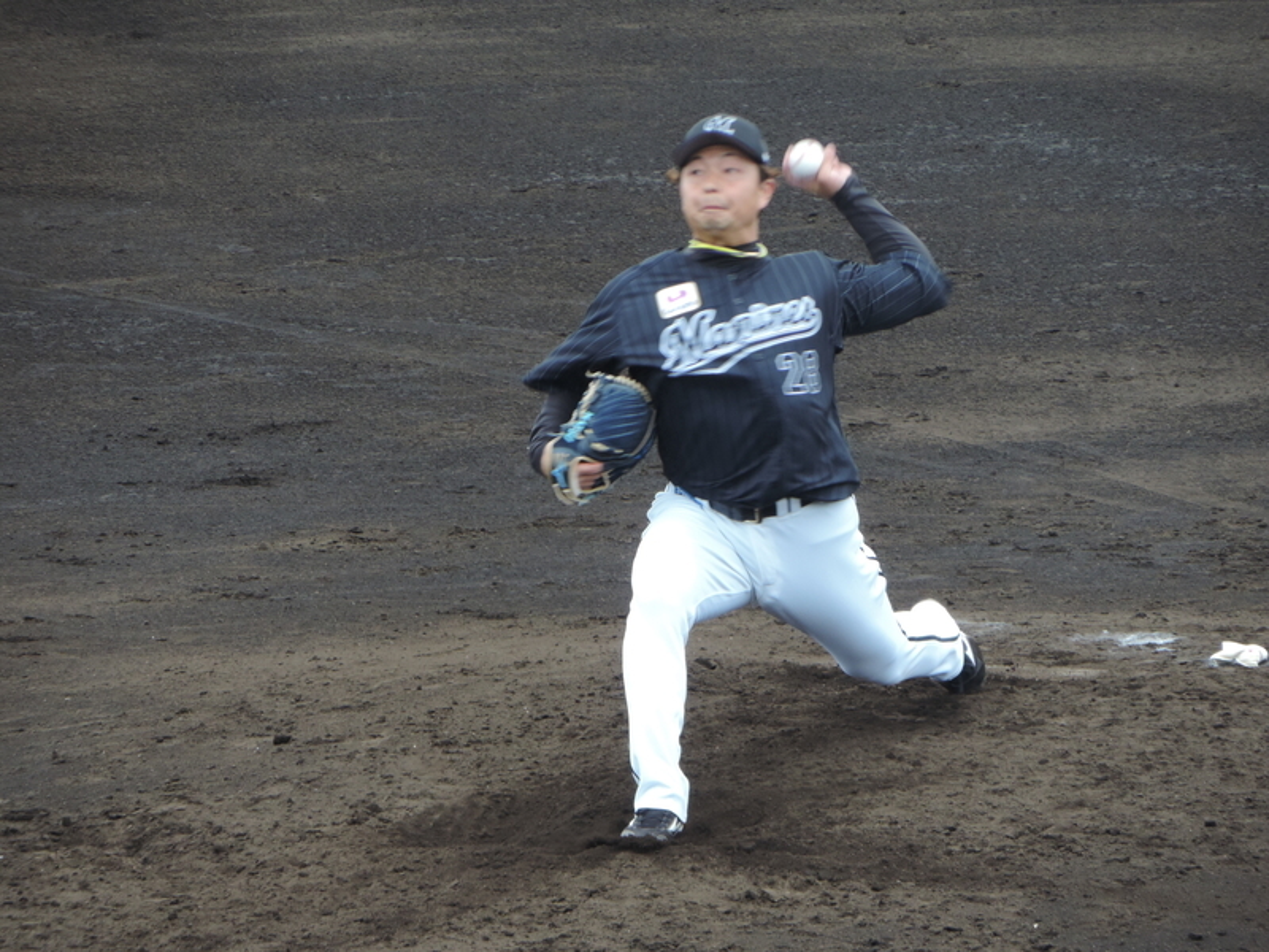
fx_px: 21996
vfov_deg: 2.5
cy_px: 476
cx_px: 634
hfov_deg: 3.3
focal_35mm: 600
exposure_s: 1/250
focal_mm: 107
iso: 180
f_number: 4.9
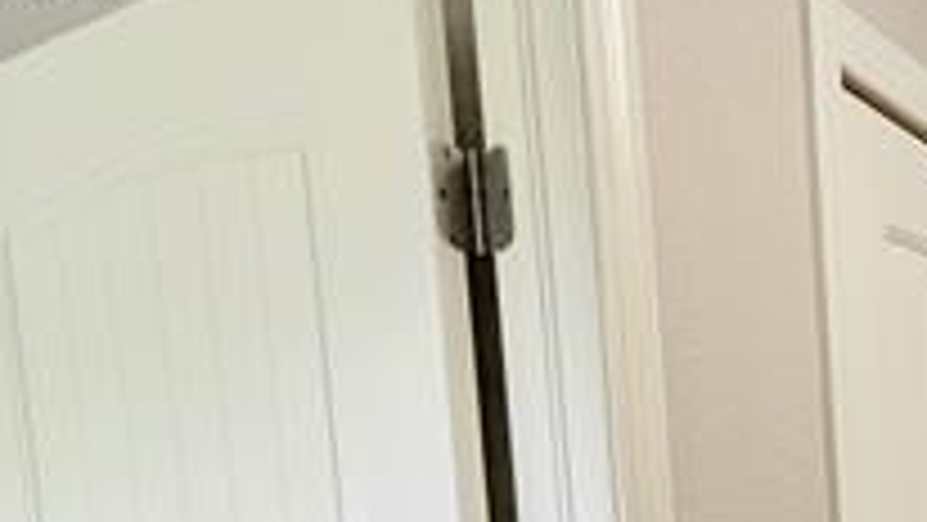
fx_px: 1328
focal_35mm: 54
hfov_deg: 33.5
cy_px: 909
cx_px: 1019
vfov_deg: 18.1
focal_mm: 2.35
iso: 48
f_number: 2.2
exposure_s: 1/33.7
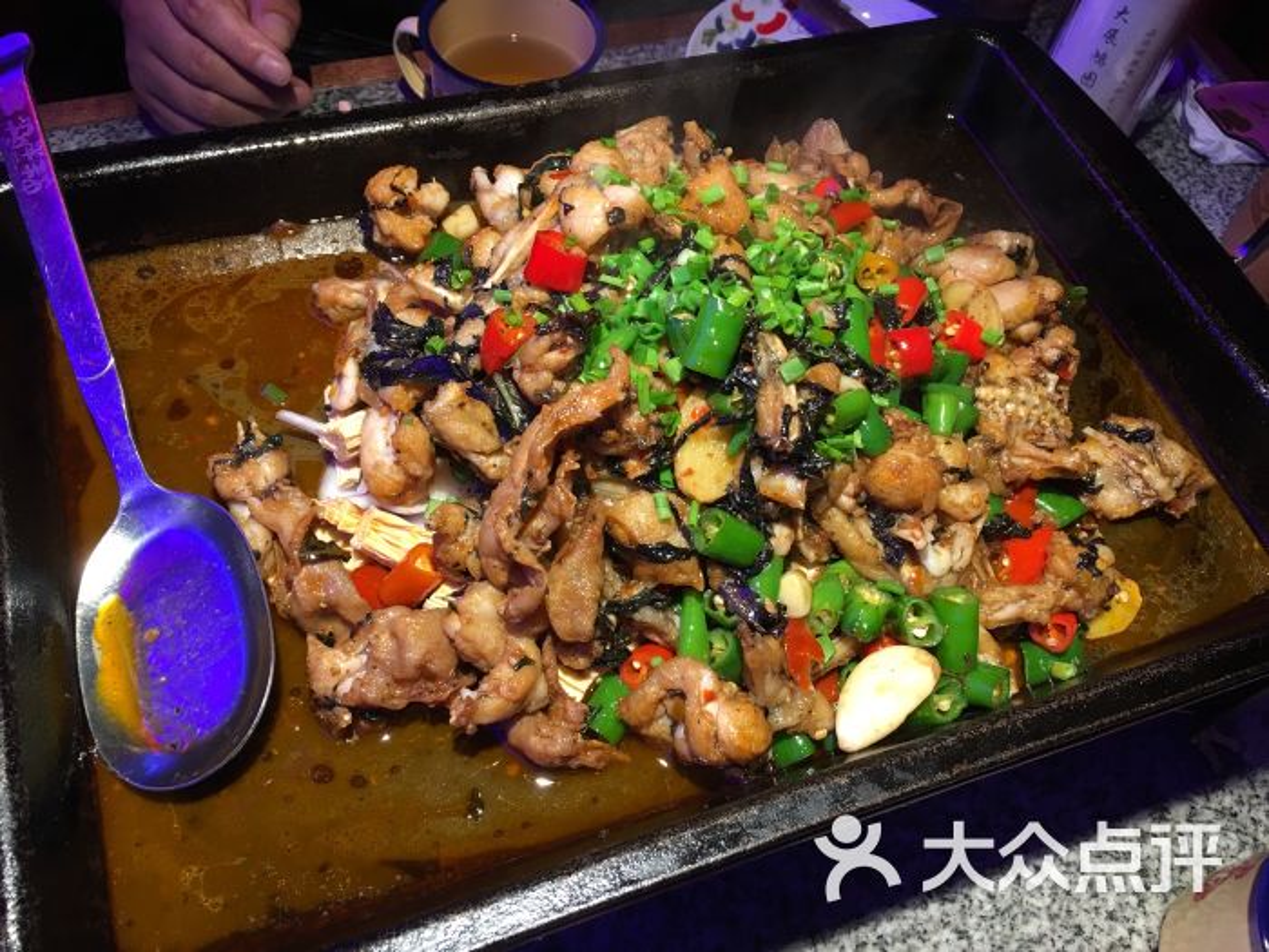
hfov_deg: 61.7
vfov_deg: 48.2
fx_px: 1063
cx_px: 634
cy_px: 476
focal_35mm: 29
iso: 32
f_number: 2.2
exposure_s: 1/17
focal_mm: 4.15
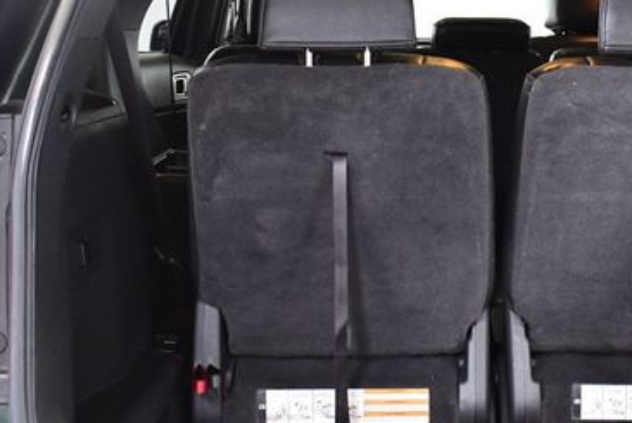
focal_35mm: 63
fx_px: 1107
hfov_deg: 31.3
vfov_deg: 21.6
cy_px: 174
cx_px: 480
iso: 3200
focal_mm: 18
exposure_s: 1/60
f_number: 3.5
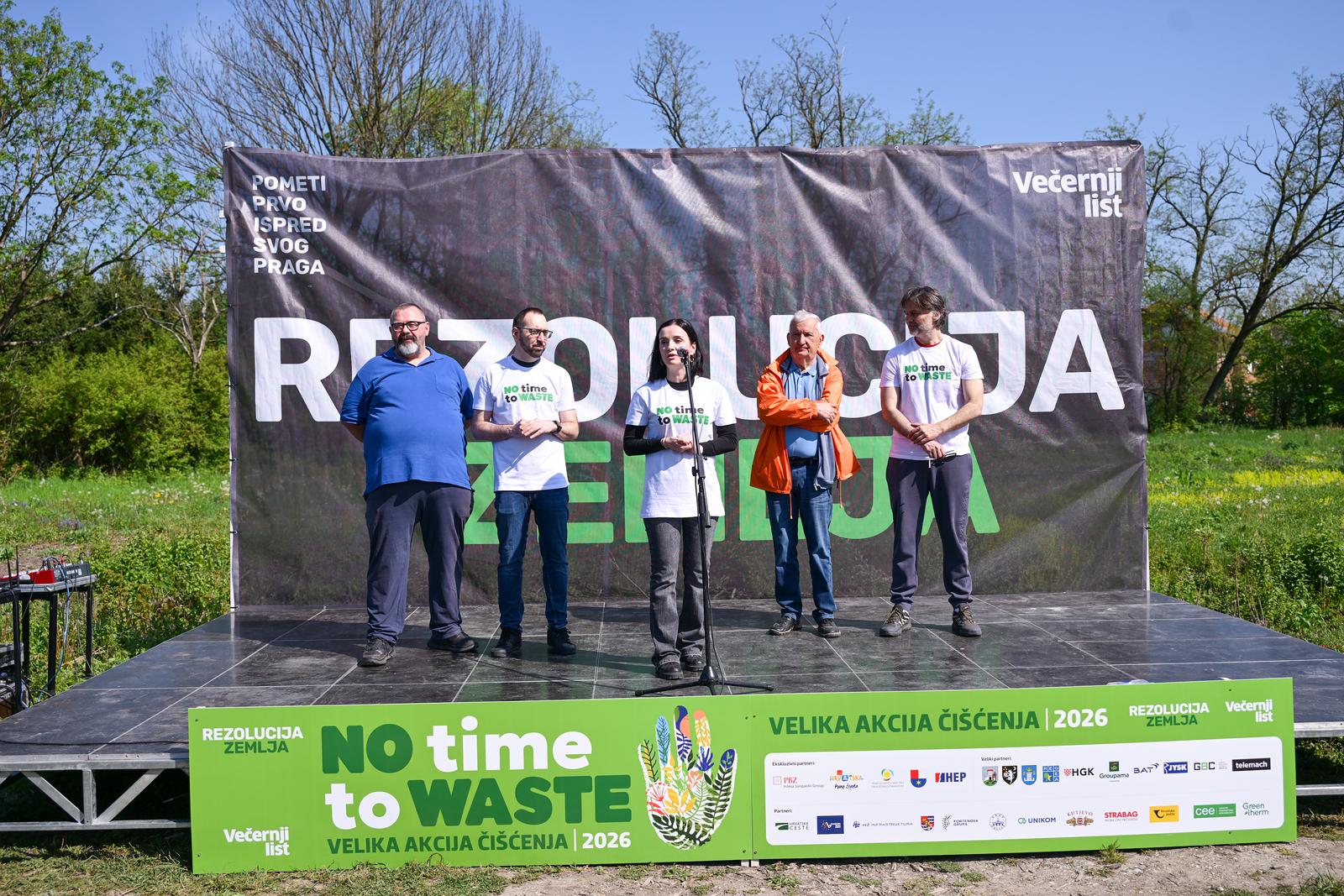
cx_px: 672
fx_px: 1269
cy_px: 448
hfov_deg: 55.8
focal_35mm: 34
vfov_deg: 38.9
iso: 100
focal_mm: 34
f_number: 4
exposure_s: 1/1250
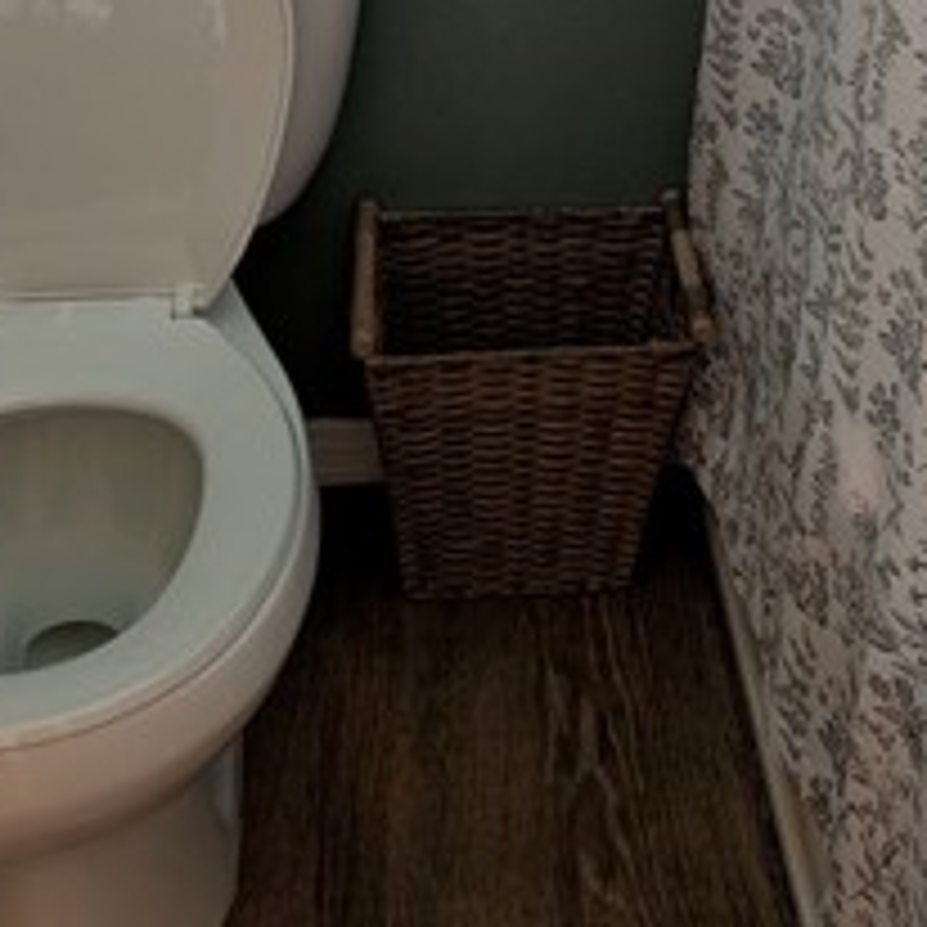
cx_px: 657
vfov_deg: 23.0
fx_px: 2000
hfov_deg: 25.9
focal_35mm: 66
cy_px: -297
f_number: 1.68
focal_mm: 6.9
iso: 557
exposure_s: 1/30
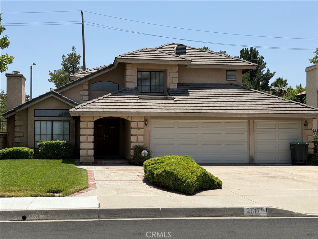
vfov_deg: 30.3
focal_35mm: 48
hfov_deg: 39.7
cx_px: 159
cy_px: 120
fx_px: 441
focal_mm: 6.76
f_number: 1.78
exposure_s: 1/5587
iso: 64
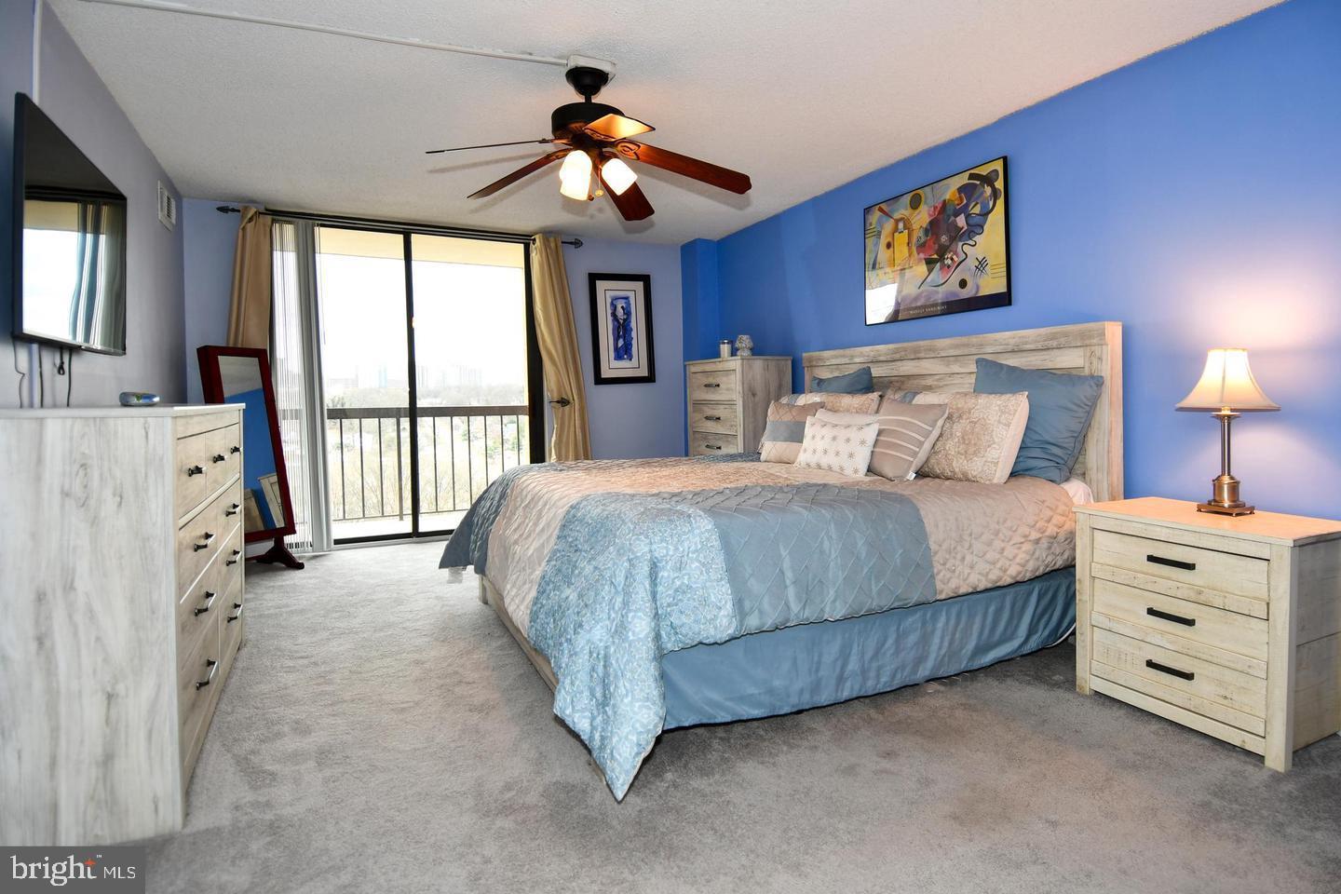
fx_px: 670
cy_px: 447
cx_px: 670
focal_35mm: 18
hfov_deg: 90.0
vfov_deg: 67.4
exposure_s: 1/60
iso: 200
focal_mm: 12
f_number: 4
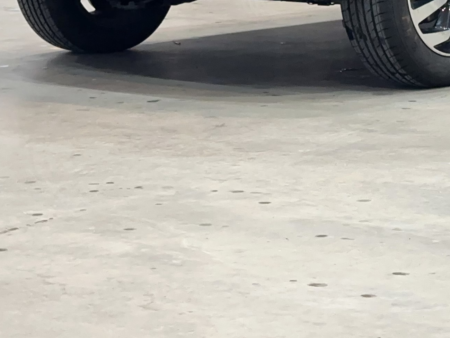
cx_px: 418
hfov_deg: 13.1
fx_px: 1937
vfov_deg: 9.6
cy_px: -181
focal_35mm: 149
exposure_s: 1/50
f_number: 1.78
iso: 100
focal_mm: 6.86
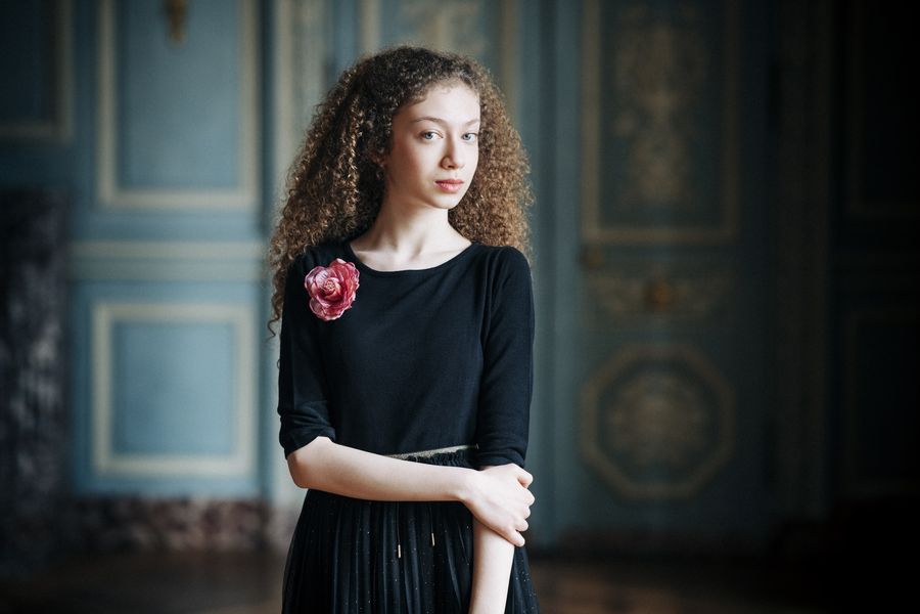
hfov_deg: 19.5
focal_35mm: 105
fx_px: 2683
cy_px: 307
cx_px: 460
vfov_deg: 13.0
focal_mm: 105
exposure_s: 1/400
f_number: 2.2
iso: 1000
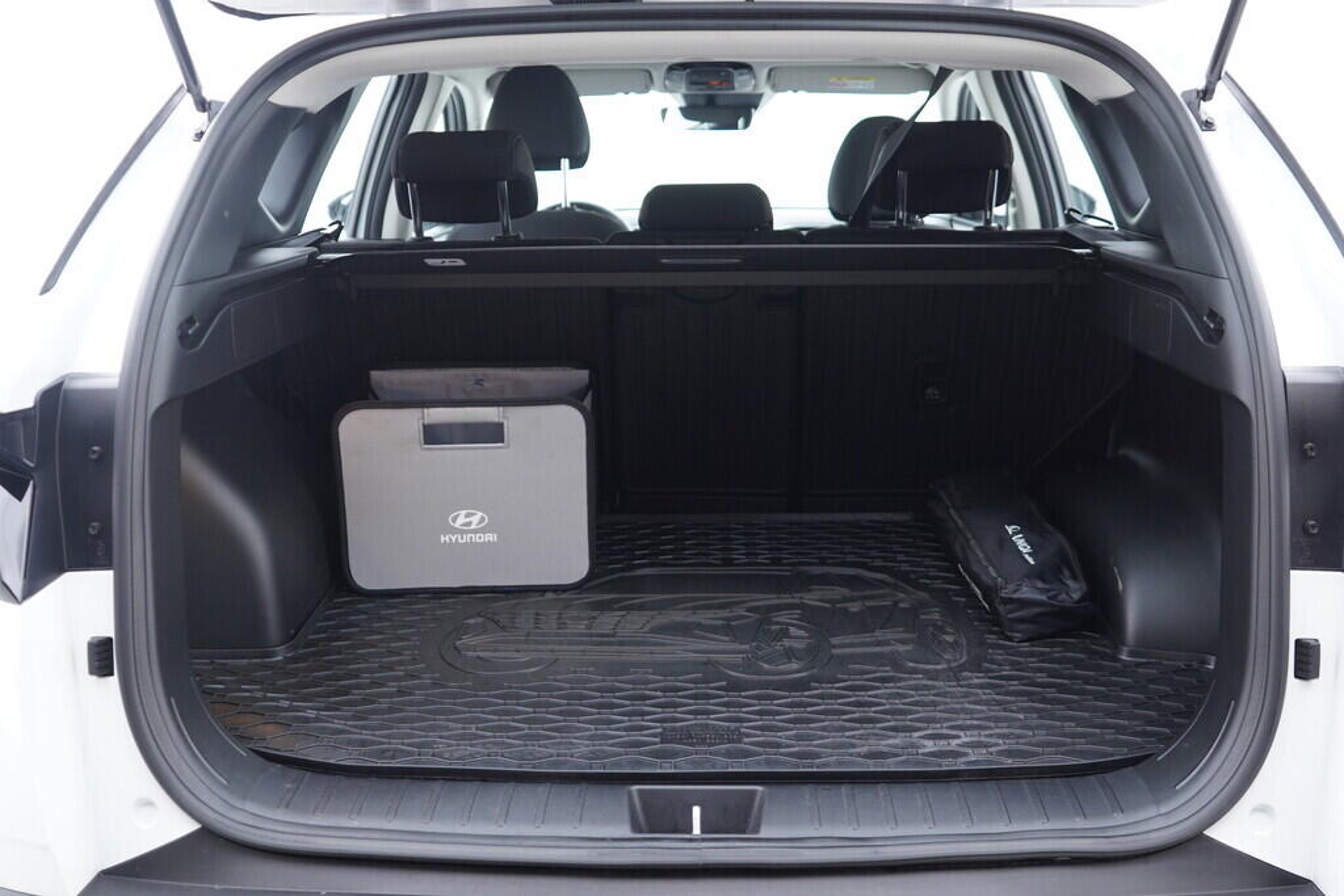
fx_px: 1344
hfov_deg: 53.1
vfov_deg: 36.9
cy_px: 448
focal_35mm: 36
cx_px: 672
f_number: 2.8
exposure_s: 1/40
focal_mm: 24
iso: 400
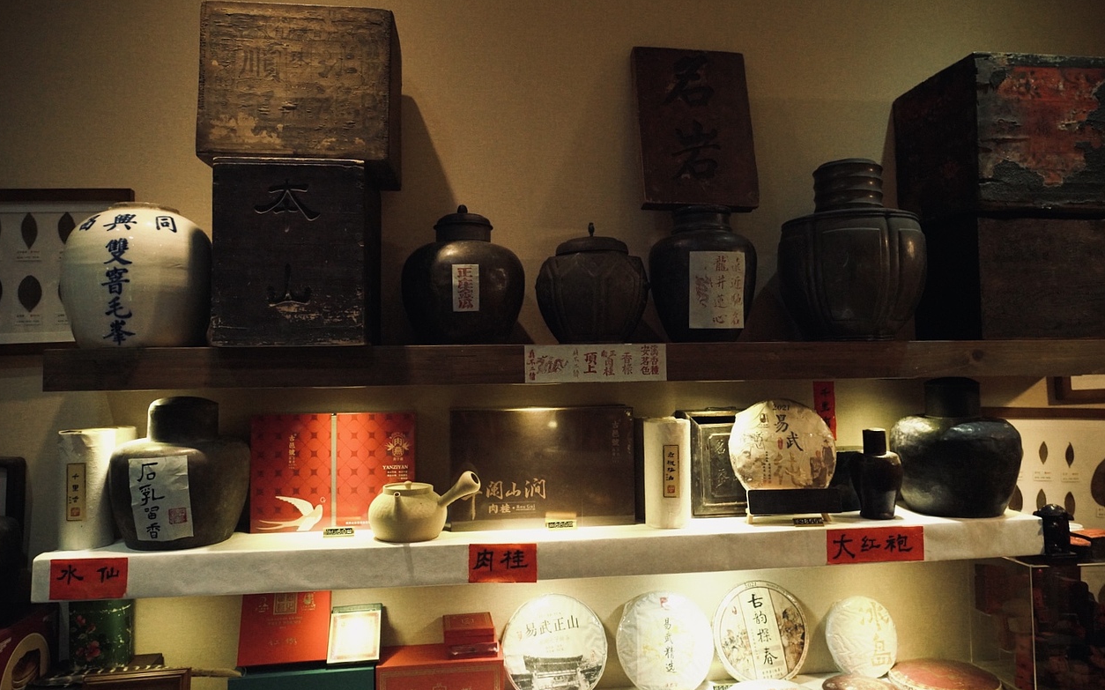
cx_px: 554
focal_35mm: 25
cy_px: 330
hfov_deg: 72.6
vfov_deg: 49.2
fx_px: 753
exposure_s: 1/800
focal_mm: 24
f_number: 4
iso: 12800
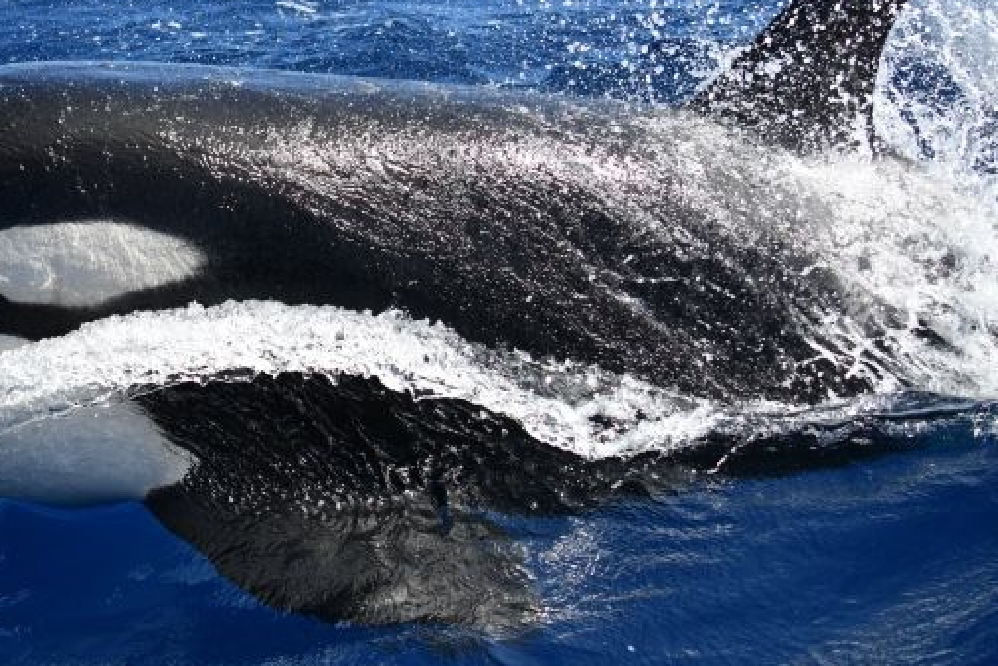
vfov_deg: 14.4
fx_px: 2634
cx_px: 302
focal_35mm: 95
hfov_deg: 21.3
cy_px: 248
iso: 1600
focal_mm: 60
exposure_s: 1/8000
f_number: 5.6
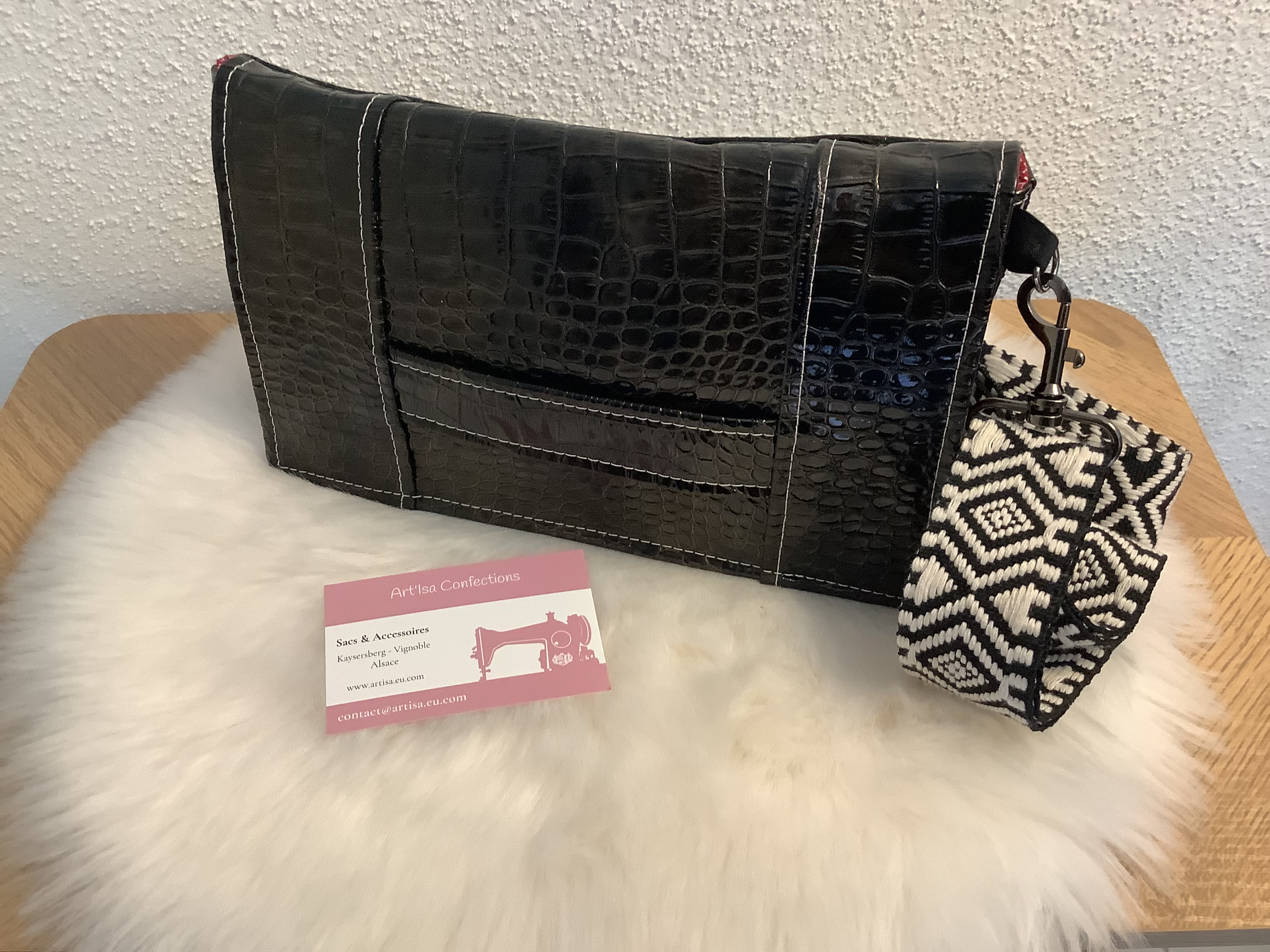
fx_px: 1137
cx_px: 635
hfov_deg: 58.4
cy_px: 476
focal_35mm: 31
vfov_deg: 45.4
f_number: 2.4
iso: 250
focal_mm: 3.3
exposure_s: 1/40
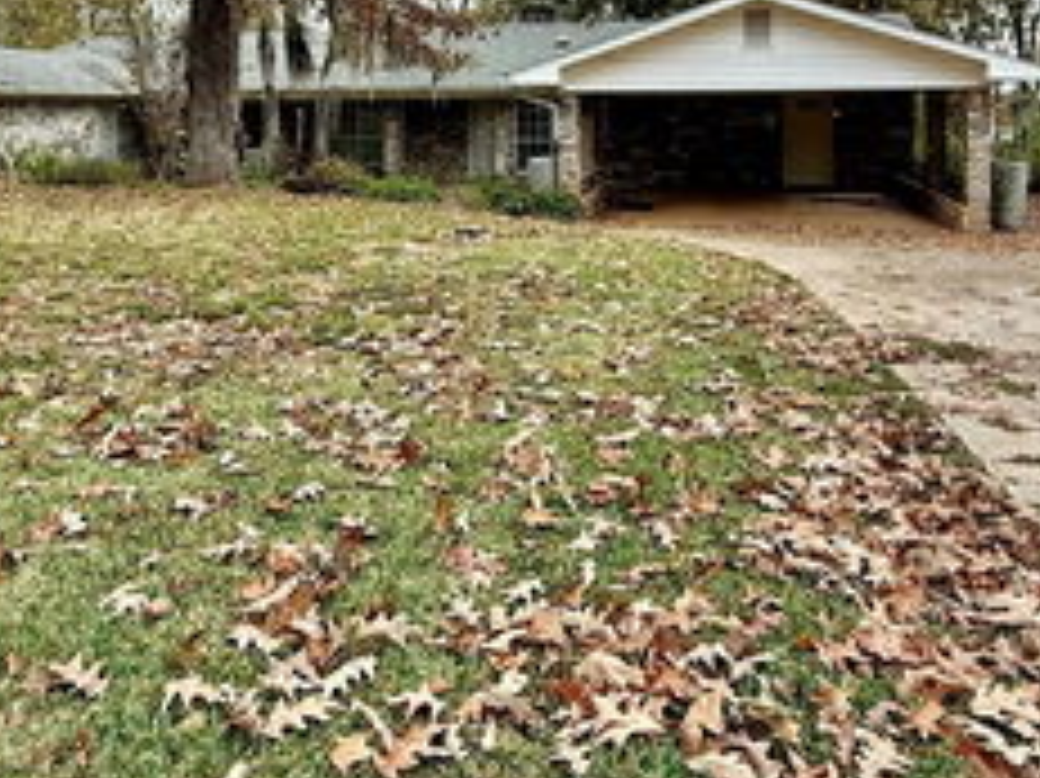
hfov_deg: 58.4
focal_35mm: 31
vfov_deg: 42.6
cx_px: 509
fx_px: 931
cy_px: 117
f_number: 2.2
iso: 64
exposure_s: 1/658
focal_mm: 2.22
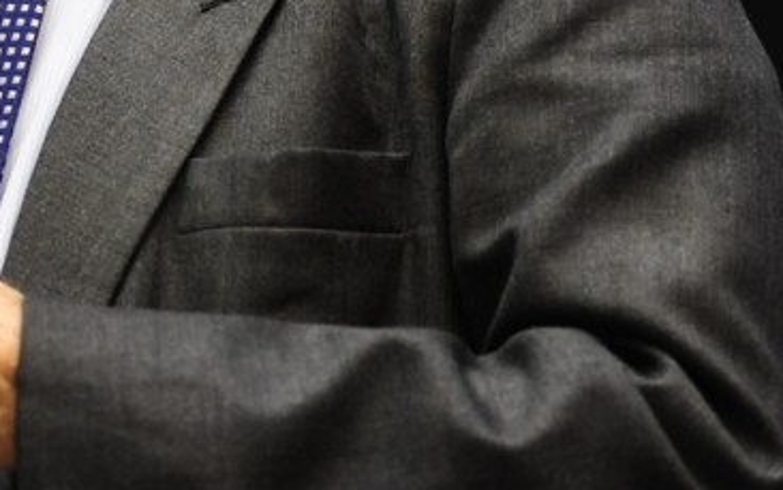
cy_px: -197
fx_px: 7300
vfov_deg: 3.8
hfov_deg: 6.1
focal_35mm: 342
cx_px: -71
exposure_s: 1/80
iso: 2000
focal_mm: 120
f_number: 4
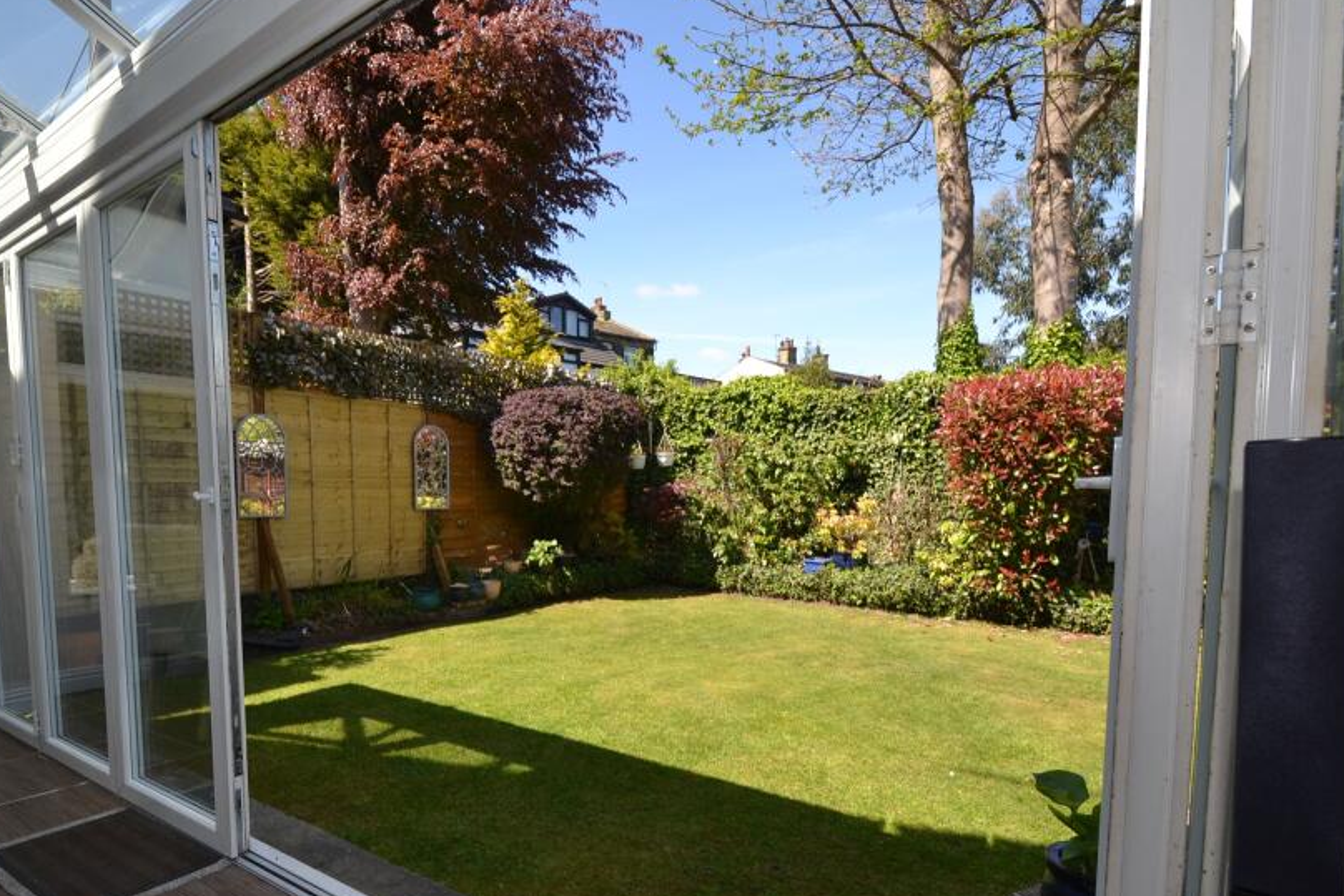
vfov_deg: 63.7
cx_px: 590
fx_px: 709
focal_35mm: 19
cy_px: 556
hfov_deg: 86.5
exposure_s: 1/160
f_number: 6.3
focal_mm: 10
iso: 100
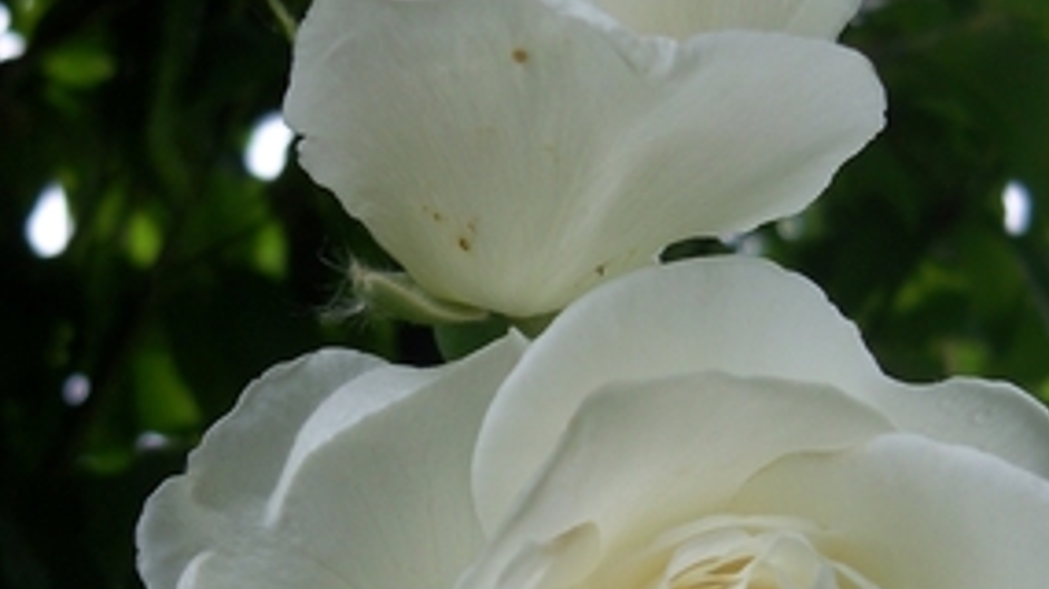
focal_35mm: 85
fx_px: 2363
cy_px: 471
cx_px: 467
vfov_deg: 14.1
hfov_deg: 25.0
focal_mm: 7.9
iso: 64
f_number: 3.1
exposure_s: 1/30
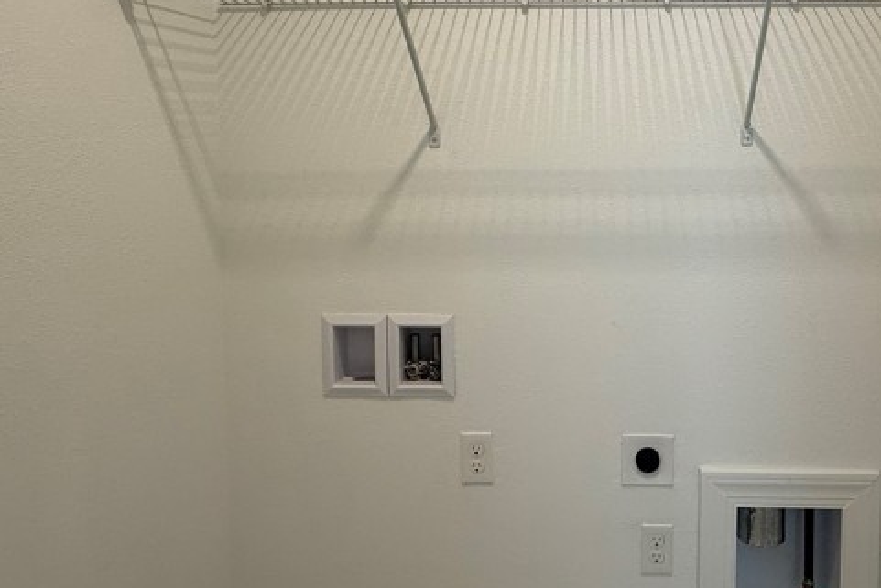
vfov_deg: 41.4
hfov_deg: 58.0
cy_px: 167
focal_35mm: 31
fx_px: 759
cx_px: 630
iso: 125
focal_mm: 2.22
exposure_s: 1/120
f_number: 2.2
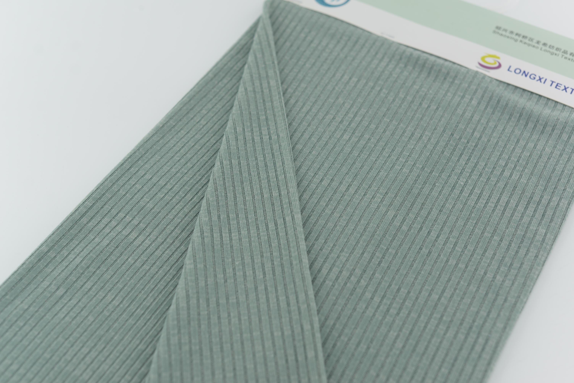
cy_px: 192
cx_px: 287
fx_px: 797
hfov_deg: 39.6
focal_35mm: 50
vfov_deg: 27.0
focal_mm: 50
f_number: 3.5
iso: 100
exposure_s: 1/160
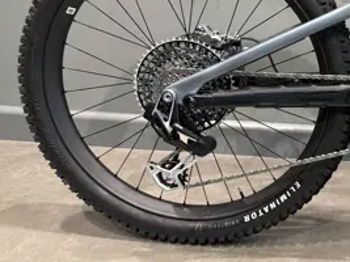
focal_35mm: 72
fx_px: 728
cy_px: 22
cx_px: 502
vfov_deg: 20.0
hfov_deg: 22.8
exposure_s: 1/100
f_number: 1.78
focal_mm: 6.76
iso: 160
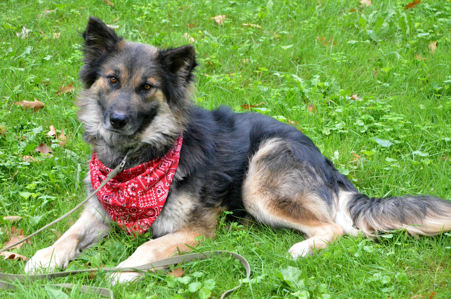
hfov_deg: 19.5
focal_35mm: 105
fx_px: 1313
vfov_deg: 13.0
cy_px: 150
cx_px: 226
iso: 6400
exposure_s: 1/1250
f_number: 9
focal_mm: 70
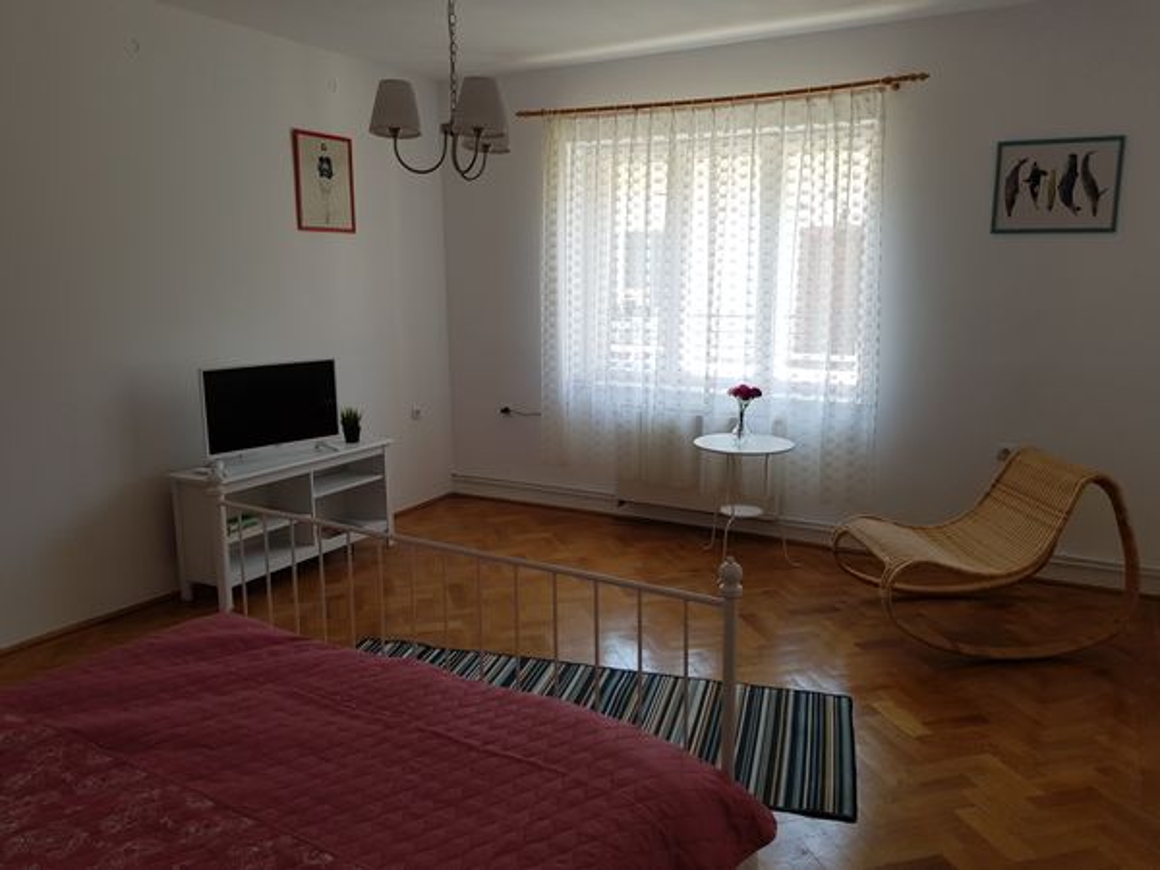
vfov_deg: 53.1
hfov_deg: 67.3
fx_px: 871
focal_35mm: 26
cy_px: 435
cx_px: 580
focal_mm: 4.2
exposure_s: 1/125
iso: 40
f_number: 1.7
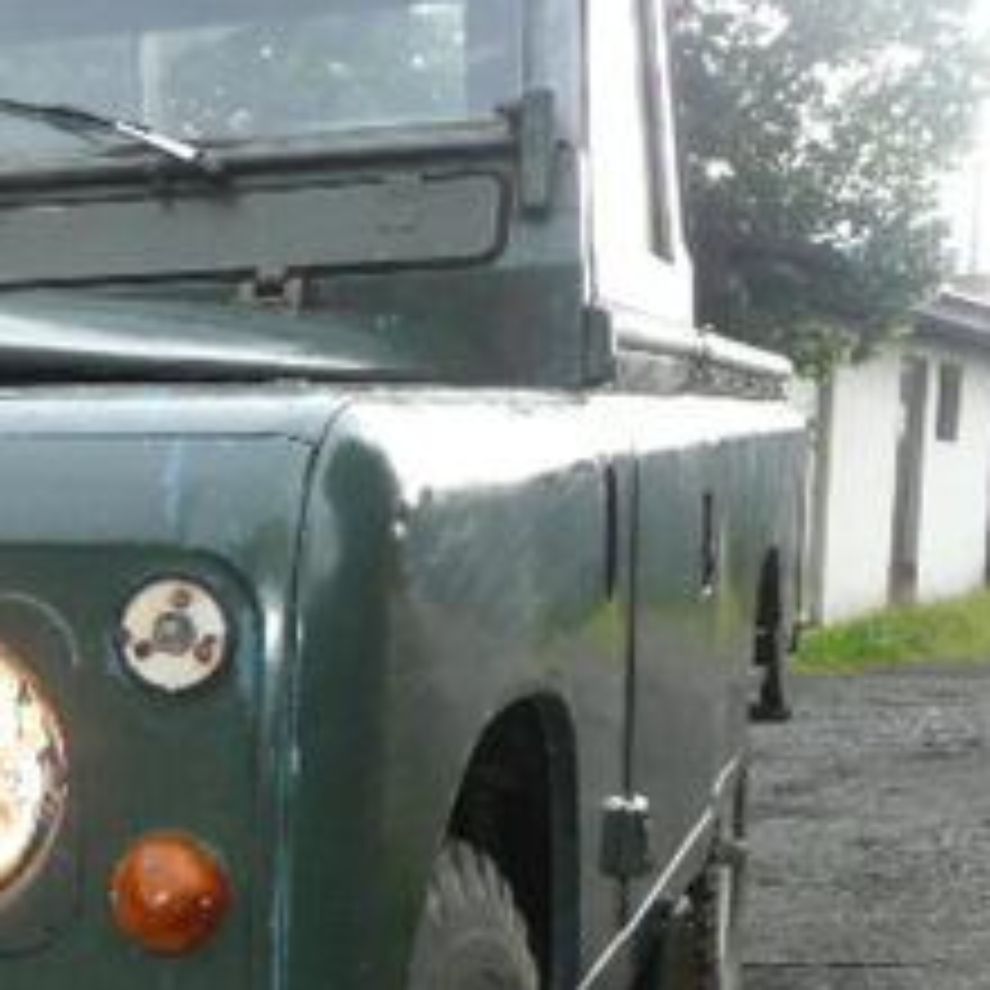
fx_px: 2330
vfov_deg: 23.7
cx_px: -360
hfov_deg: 21.3
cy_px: 747
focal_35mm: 72
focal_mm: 4.6
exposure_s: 1/40
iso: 100
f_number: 3.3
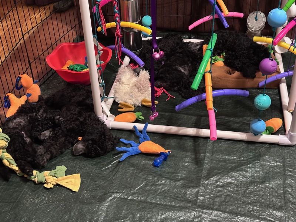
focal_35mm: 48
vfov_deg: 30.3
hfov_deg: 39.7
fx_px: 410
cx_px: 148
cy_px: 111
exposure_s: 1/30
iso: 500
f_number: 1.78
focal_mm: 6.86
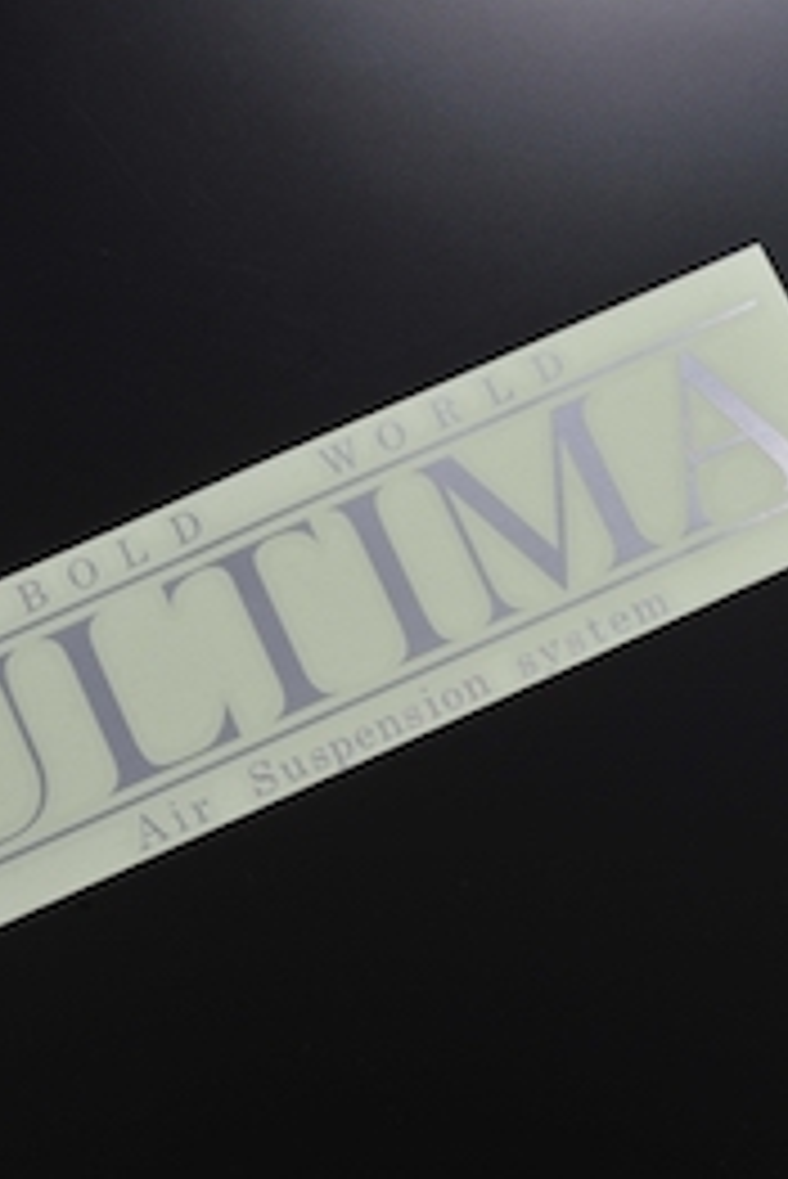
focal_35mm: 96
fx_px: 3148
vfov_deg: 21.2
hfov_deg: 14.3
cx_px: 338
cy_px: 585
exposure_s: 1/160
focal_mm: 42
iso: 100
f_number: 18
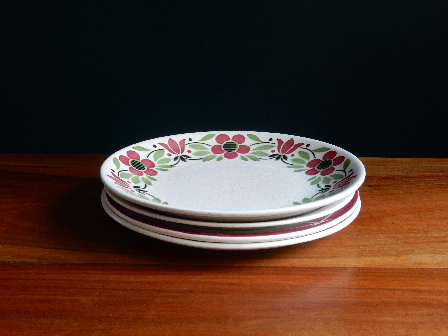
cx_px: 224
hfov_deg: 43.9
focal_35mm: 43
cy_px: 168
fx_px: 557
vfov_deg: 33.6
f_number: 4.2
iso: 400
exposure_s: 1/25
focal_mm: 7.6
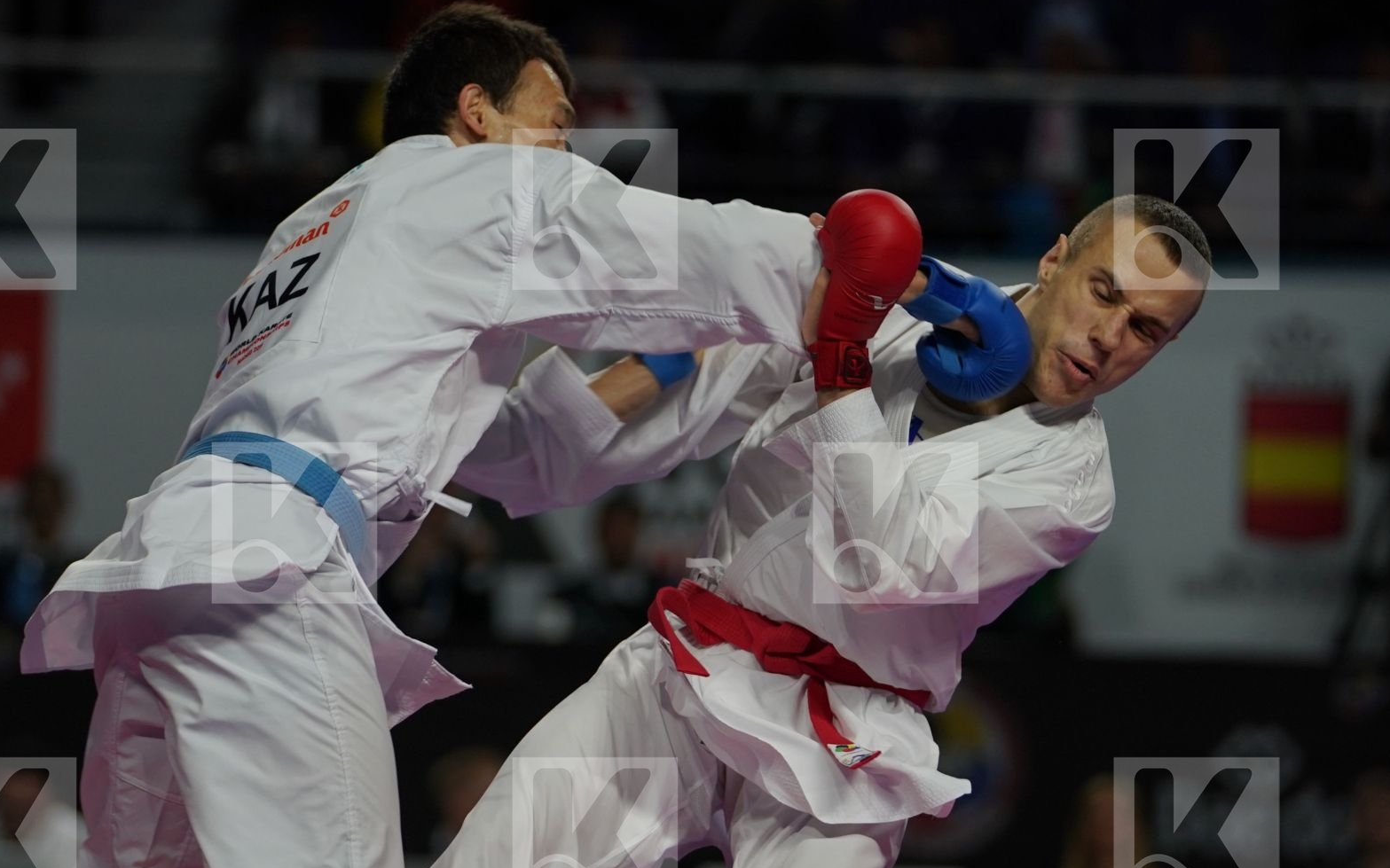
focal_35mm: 267
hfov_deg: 7.9
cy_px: 523
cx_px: 595
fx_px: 10113
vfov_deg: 4.9
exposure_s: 1/1000
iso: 640
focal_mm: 152
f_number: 2.8
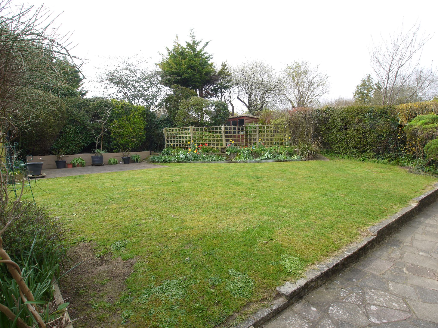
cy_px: 164
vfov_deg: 71.6
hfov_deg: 87.8
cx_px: 219
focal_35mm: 18
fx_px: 228
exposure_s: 1/250
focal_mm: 9
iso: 100
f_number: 5.6
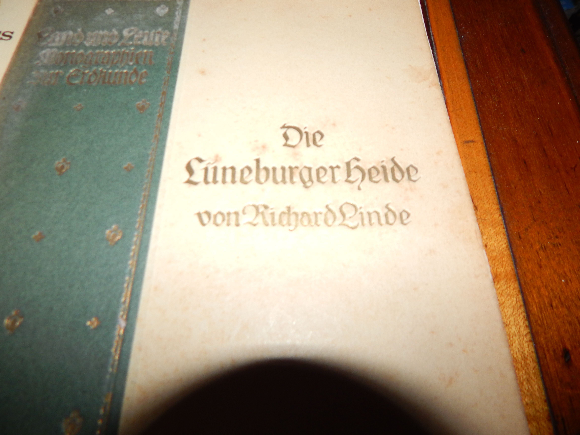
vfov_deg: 58.9
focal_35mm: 23
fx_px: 385
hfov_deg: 73.9
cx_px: 290
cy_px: 218
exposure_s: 1/30
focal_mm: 4
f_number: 3
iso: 200
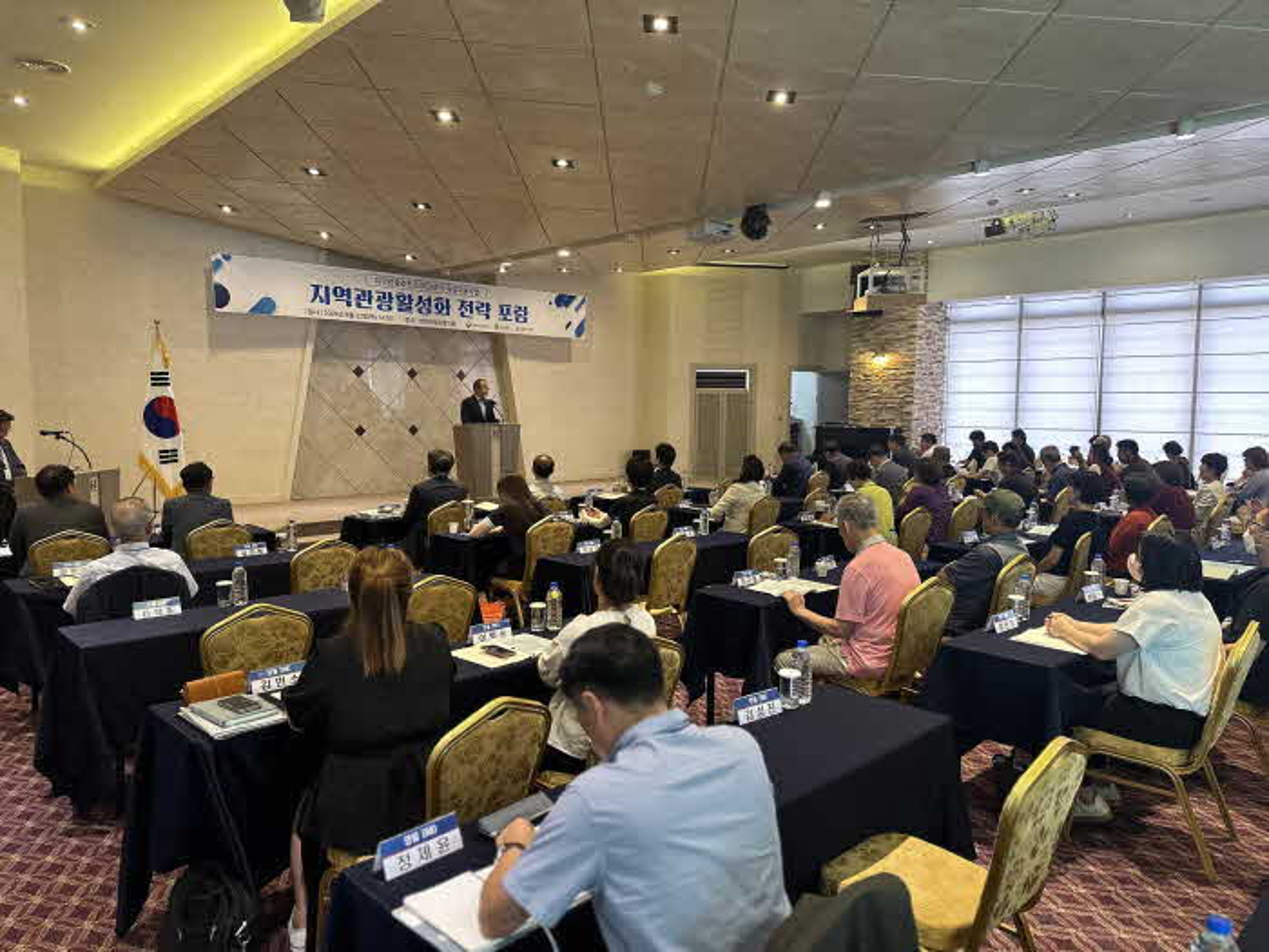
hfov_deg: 71.6
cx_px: 634
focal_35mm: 24
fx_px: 880
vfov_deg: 56.8
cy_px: 476
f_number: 1.78
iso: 200
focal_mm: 6.86
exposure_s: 1/60
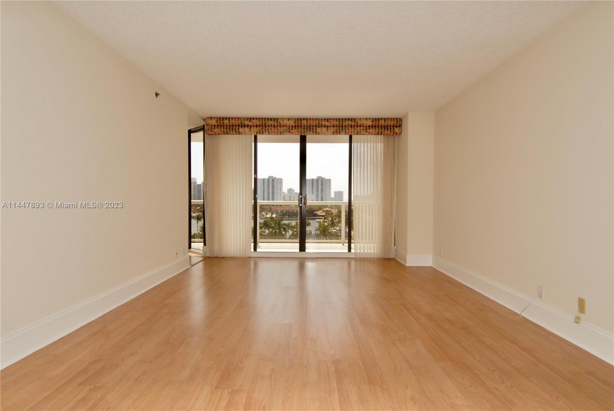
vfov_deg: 67.5
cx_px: 307
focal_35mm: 18
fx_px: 307
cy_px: 206
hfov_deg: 89.9
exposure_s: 1/250
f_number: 8
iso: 200
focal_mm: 12
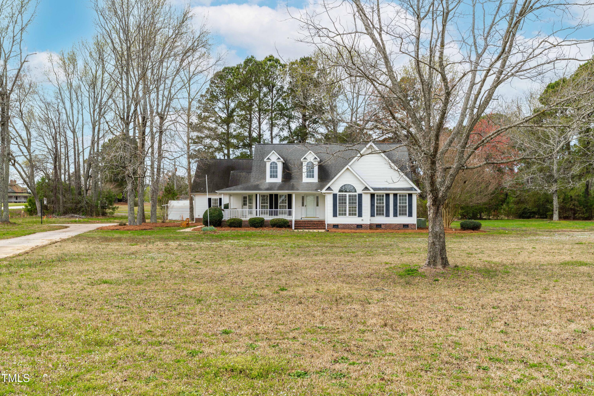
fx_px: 577
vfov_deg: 37.8
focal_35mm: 35
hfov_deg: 54.4
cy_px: 198
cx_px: 297
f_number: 8
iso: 100
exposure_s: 1/125
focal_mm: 35
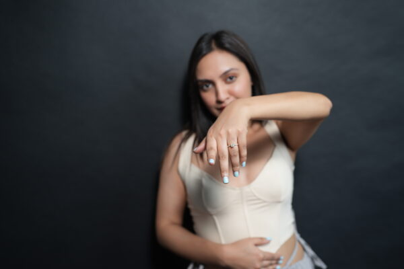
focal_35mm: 35
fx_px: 393
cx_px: 202
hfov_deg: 54.4
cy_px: 134
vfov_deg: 37.9
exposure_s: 1/50
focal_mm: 35
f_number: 2.2
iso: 100
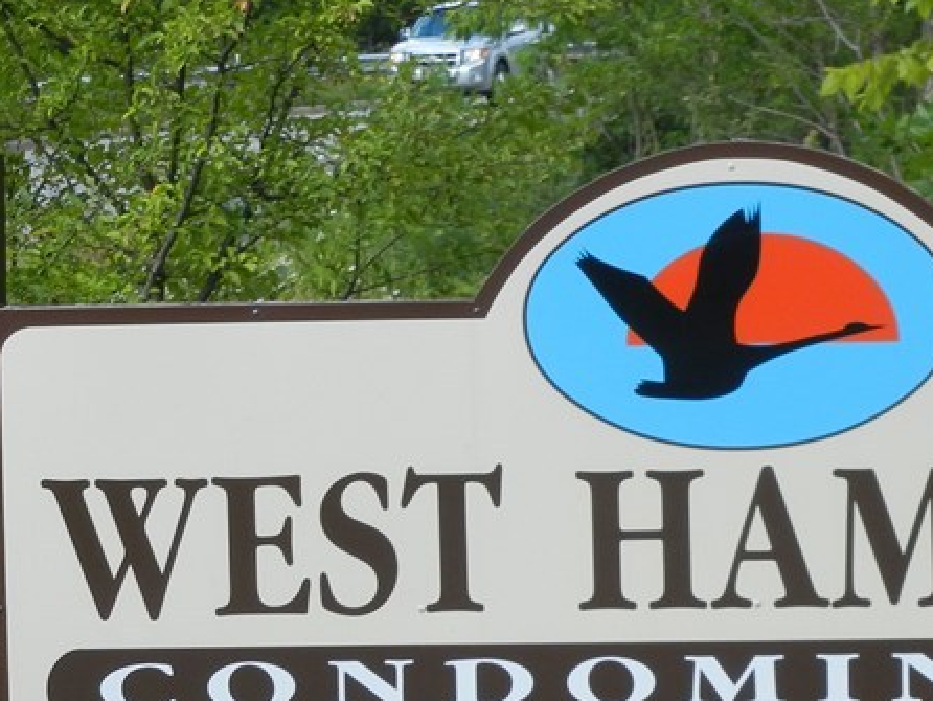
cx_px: 726
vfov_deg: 6.3
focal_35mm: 234
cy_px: 705
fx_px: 6310
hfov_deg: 8.4
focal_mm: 18.3
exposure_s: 1/404
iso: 160
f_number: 4.5
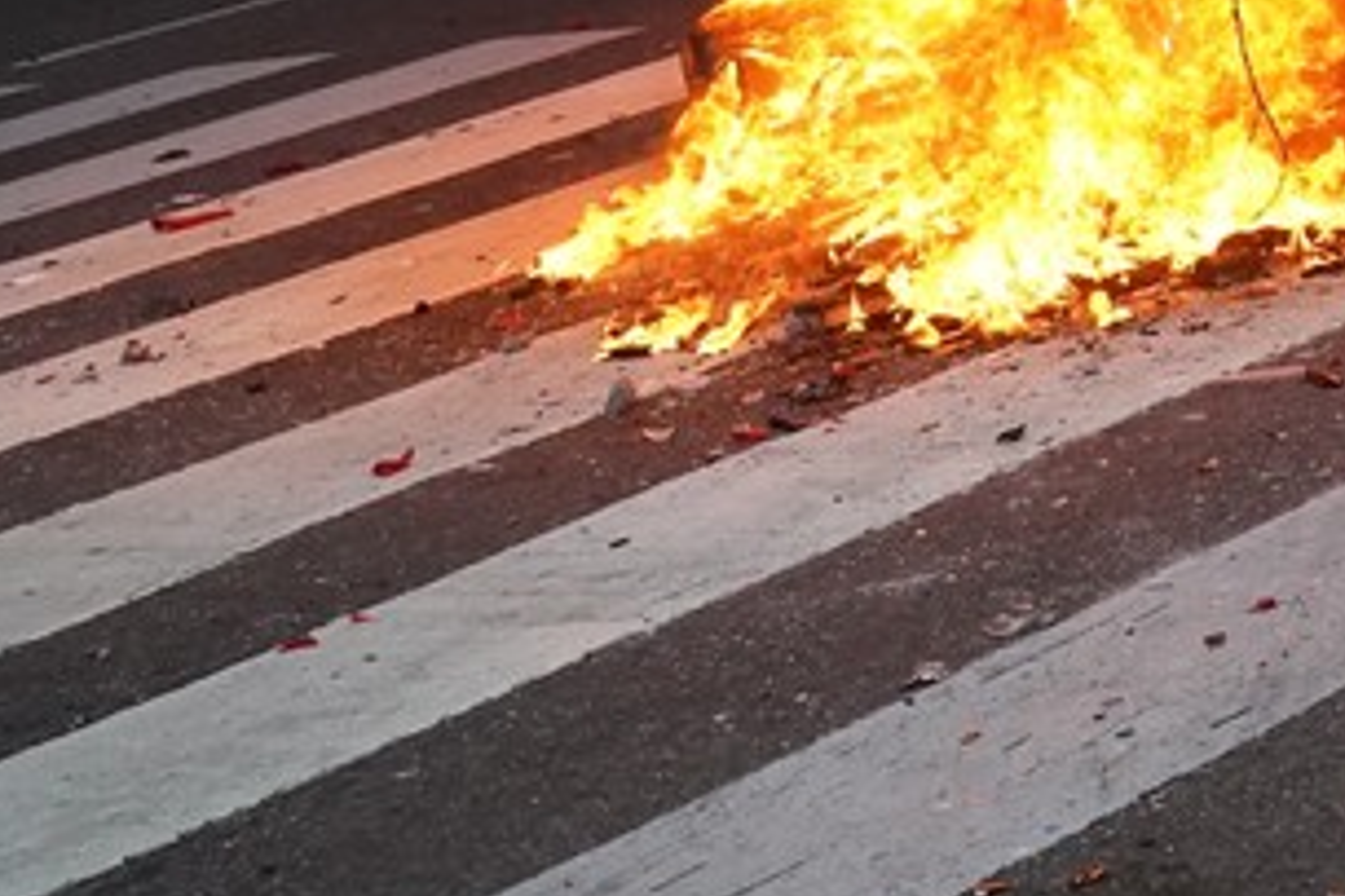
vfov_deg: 10.4
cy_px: -605
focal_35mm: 126
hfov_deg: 14.1
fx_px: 4705
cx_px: 2549
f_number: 4.5
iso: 6400
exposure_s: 1/2500
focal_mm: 32
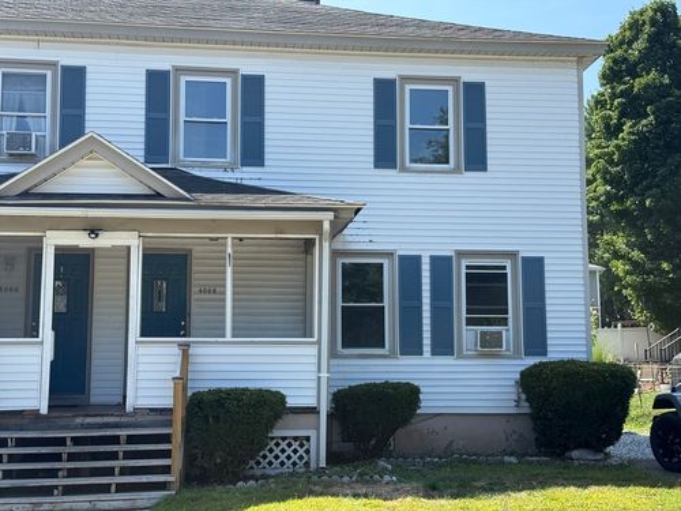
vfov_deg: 30.3
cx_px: 340
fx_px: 944
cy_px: 256
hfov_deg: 39.7
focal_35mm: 48
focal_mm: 6.76
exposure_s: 1/2273
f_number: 1.78
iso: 100
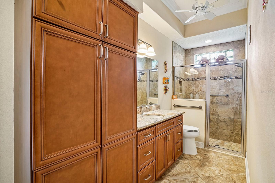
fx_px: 130
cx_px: 138
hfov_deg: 93.3
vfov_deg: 70.4
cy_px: 92
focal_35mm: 17
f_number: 8
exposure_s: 1/4
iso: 400
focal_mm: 17
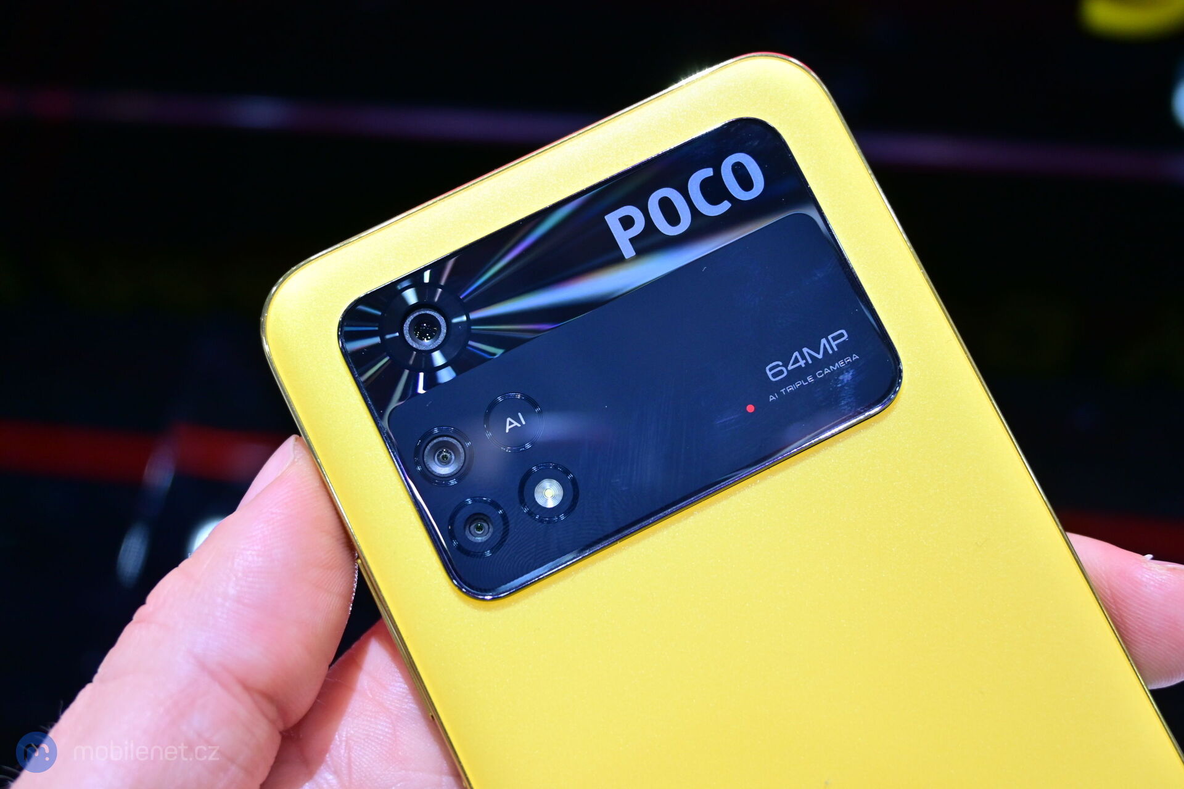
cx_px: 592
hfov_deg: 48.7
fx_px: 1307
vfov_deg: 33.6
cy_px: 394
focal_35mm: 40
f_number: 4.5
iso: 250
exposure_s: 1/60
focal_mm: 26.5
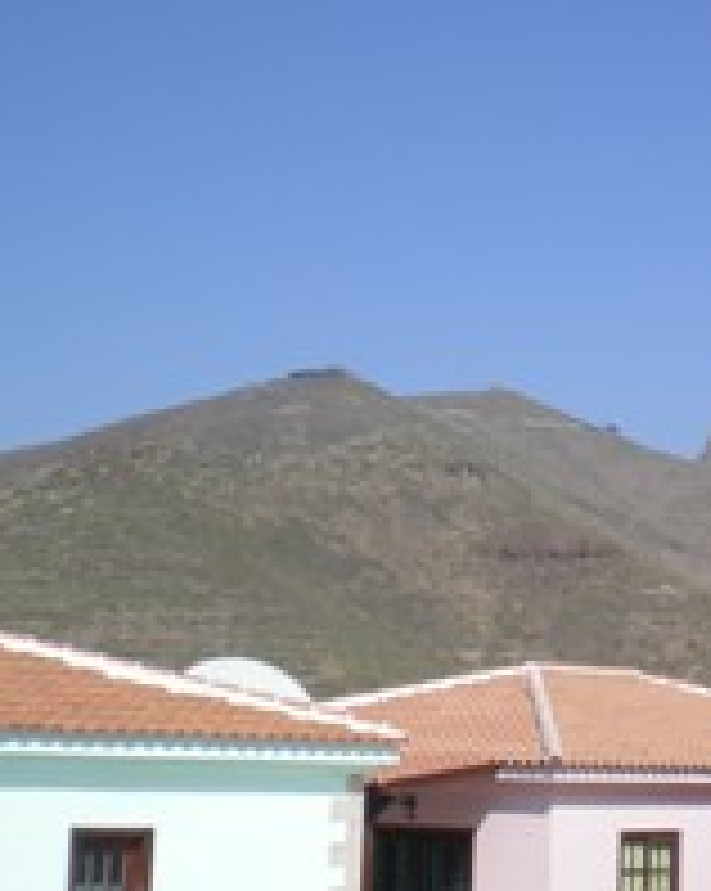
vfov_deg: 22.7
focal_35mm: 84
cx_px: 706
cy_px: 374
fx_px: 2213
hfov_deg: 17.8
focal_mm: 6.3
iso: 50
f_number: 4.6
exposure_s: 1/504
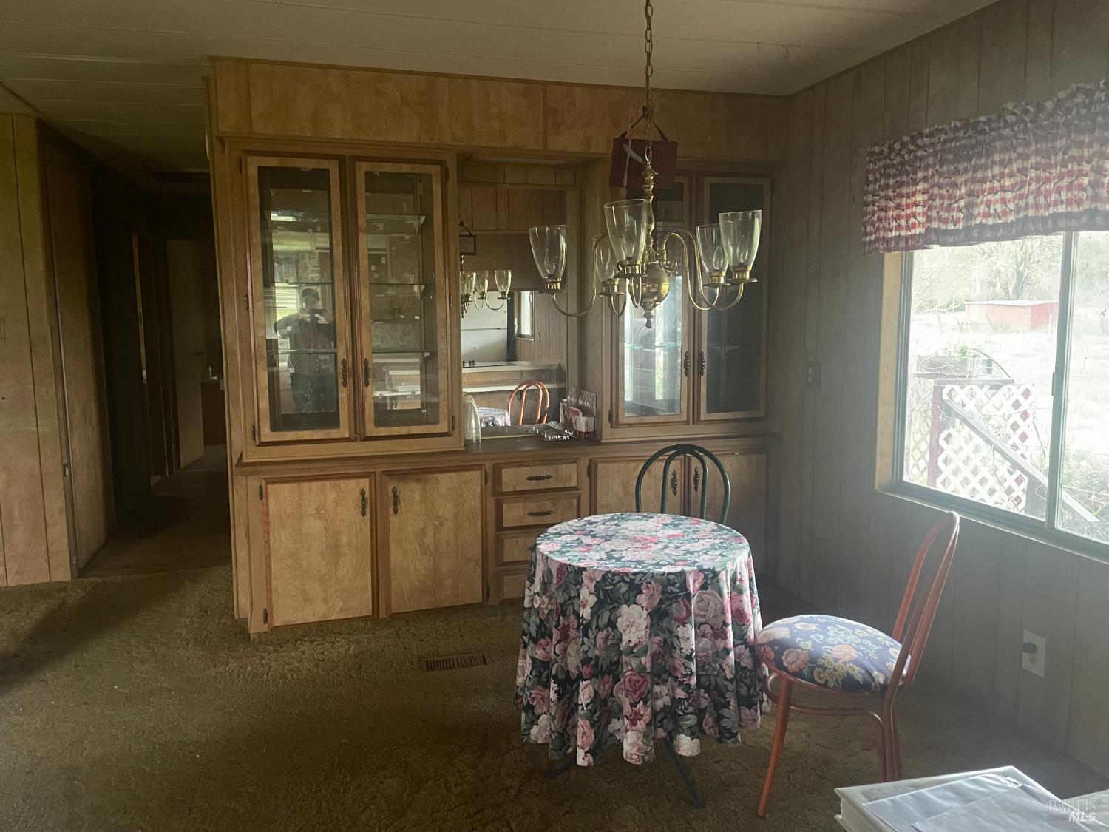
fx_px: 833
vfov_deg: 53.1
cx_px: 554
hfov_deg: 67.3
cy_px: 416
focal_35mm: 26
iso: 800
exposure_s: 1/30
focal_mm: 4.2
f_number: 1.6
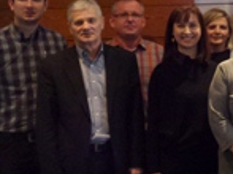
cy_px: 36
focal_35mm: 93
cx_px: 334
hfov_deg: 18.9
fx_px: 625
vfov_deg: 15.8
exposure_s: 1/15
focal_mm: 4.4
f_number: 3.1
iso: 640
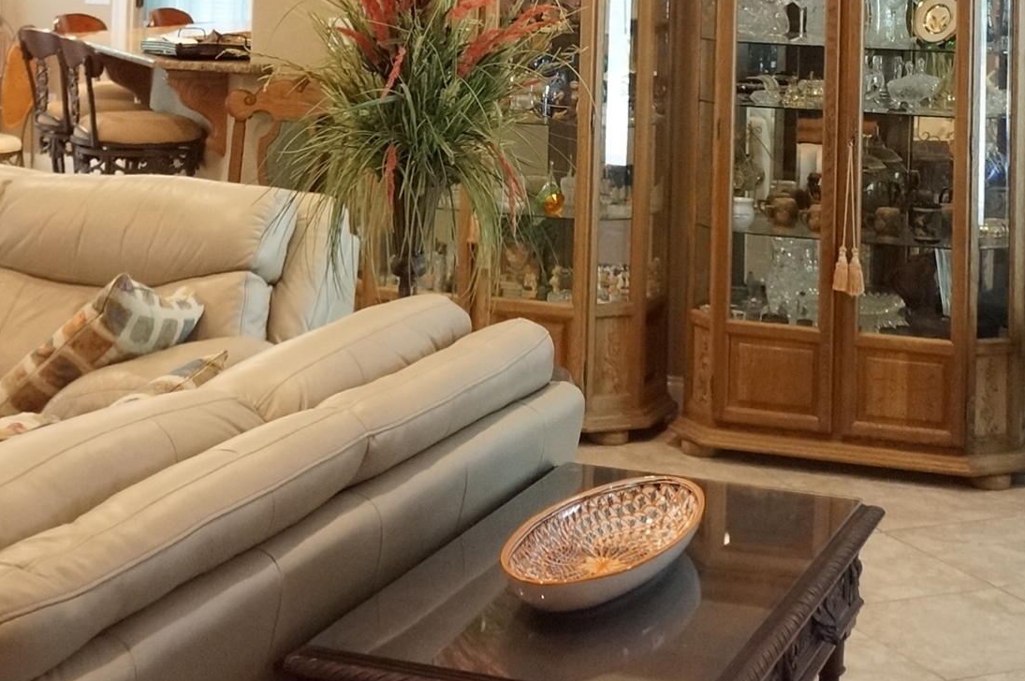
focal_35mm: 74
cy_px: -171
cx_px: 549
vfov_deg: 17.4
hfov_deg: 27.4
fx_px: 2105
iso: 6400
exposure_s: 1/160
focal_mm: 18
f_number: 4
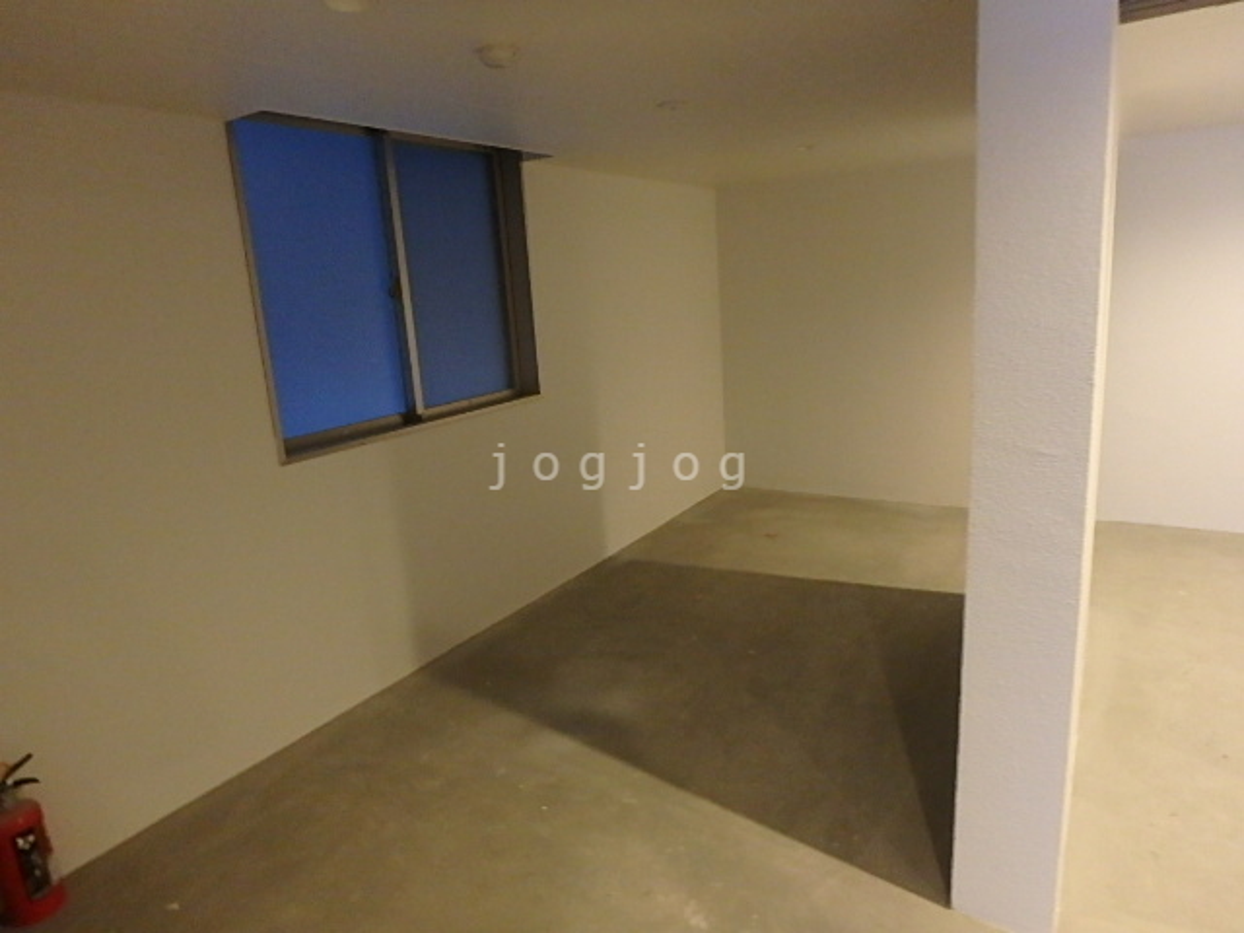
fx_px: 755
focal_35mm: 21
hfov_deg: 79.0
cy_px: 466
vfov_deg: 63.4
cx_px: 622
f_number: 3.5
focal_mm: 3.7
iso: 800
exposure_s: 1/10
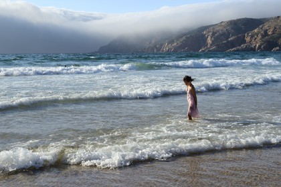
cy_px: 94
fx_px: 406
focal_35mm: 52
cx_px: 140
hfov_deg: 38.2
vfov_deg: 26.0
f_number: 13
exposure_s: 1/320
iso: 200
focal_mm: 52
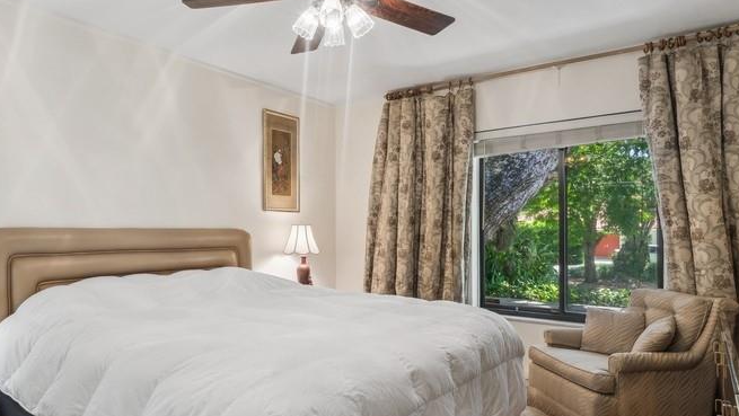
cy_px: 212
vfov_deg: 48.2
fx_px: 465
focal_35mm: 24
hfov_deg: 75.8
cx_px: 284
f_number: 9
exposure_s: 1/6
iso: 250
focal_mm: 16.5
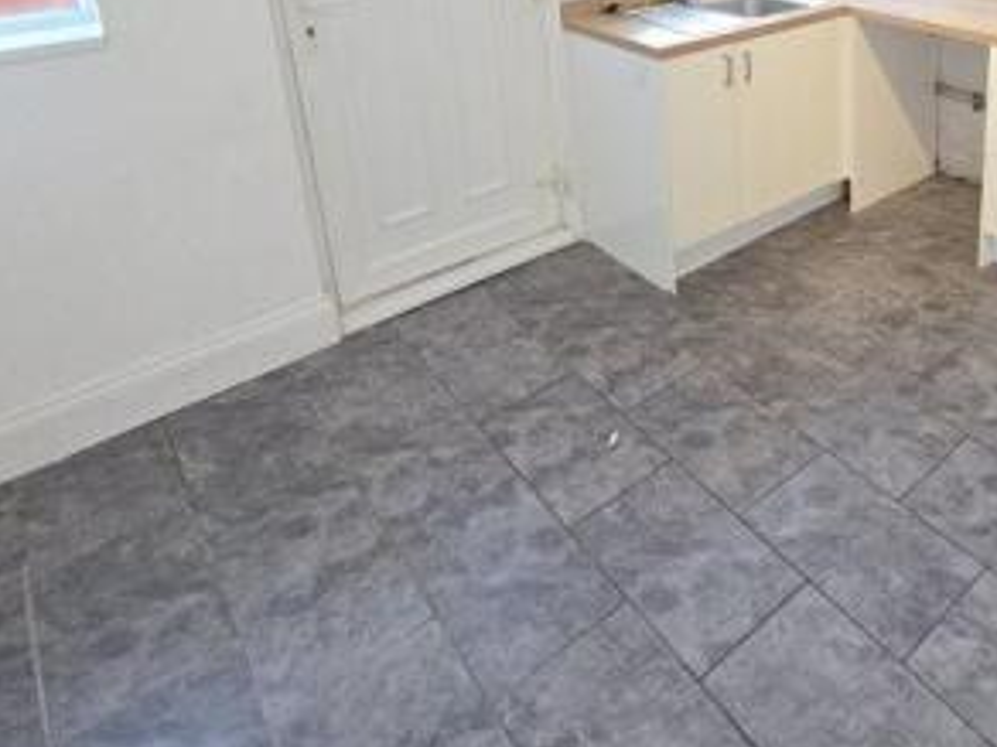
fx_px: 749
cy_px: 56
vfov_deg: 47.0
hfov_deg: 60.9
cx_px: 821
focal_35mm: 26
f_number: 2.2
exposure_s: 1/60
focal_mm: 2.2
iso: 125
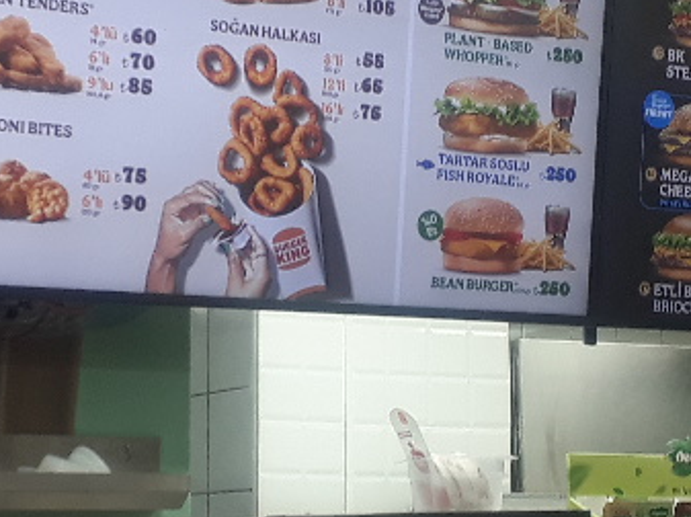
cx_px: 347
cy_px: 273
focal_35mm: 77
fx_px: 1535
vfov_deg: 19.1
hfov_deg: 25.4
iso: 115
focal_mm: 3.6
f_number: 1.9
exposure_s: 1/50
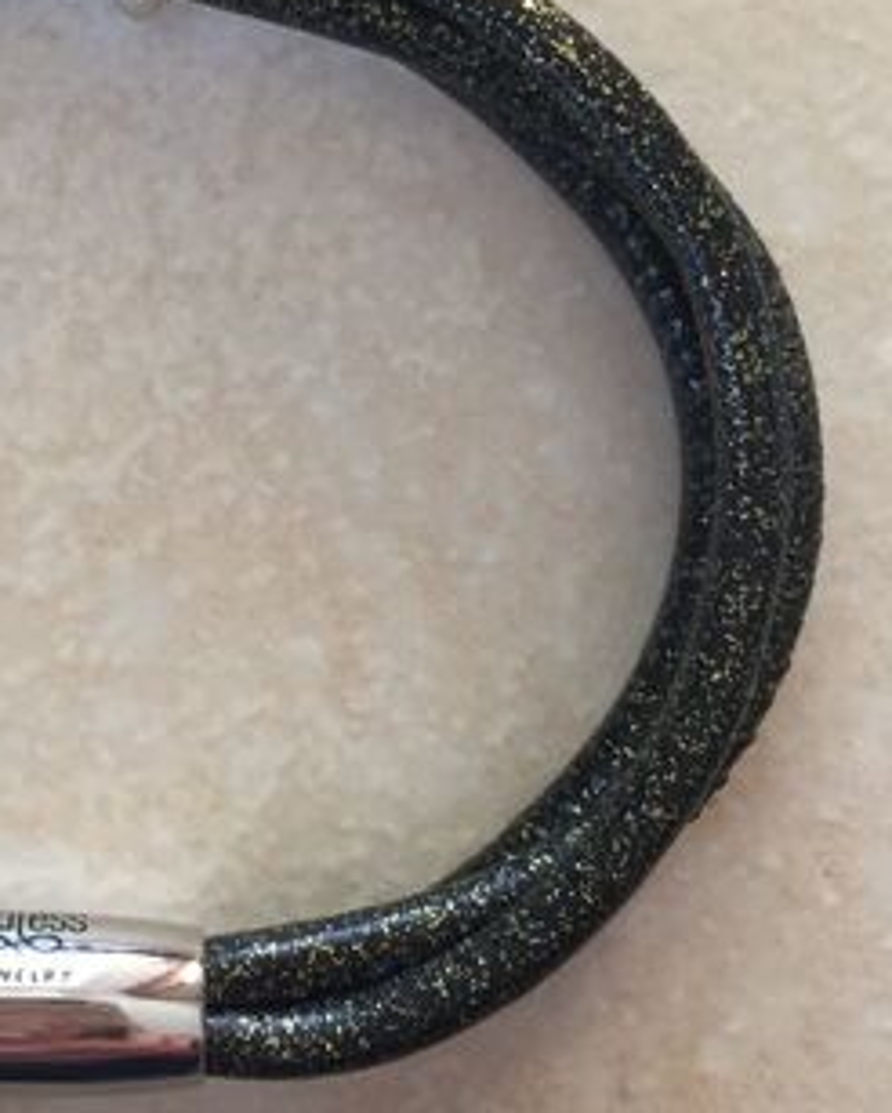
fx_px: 1945
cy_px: 214
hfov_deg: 25.1
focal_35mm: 59
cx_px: 109
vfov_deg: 31.1
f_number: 2.2
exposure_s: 1/33
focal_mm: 4.15
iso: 40
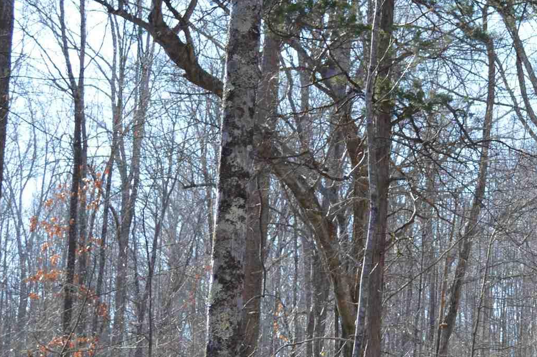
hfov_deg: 15.4
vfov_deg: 10.5
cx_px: 531
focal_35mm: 130
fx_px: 1945
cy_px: 273
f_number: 5.6
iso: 160
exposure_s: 1/125
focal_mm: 29
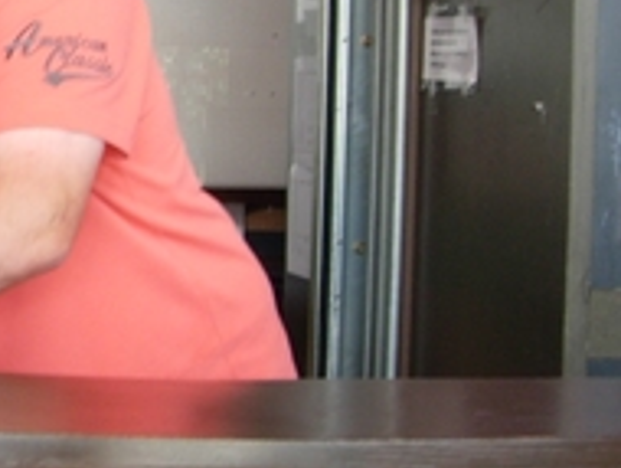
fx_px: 2155
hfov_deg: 15.5
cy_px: 147
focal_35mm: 120
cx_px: -229
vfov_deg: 12.4
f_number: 2.8
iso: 64
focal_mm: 7.8
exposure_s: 1/6.5
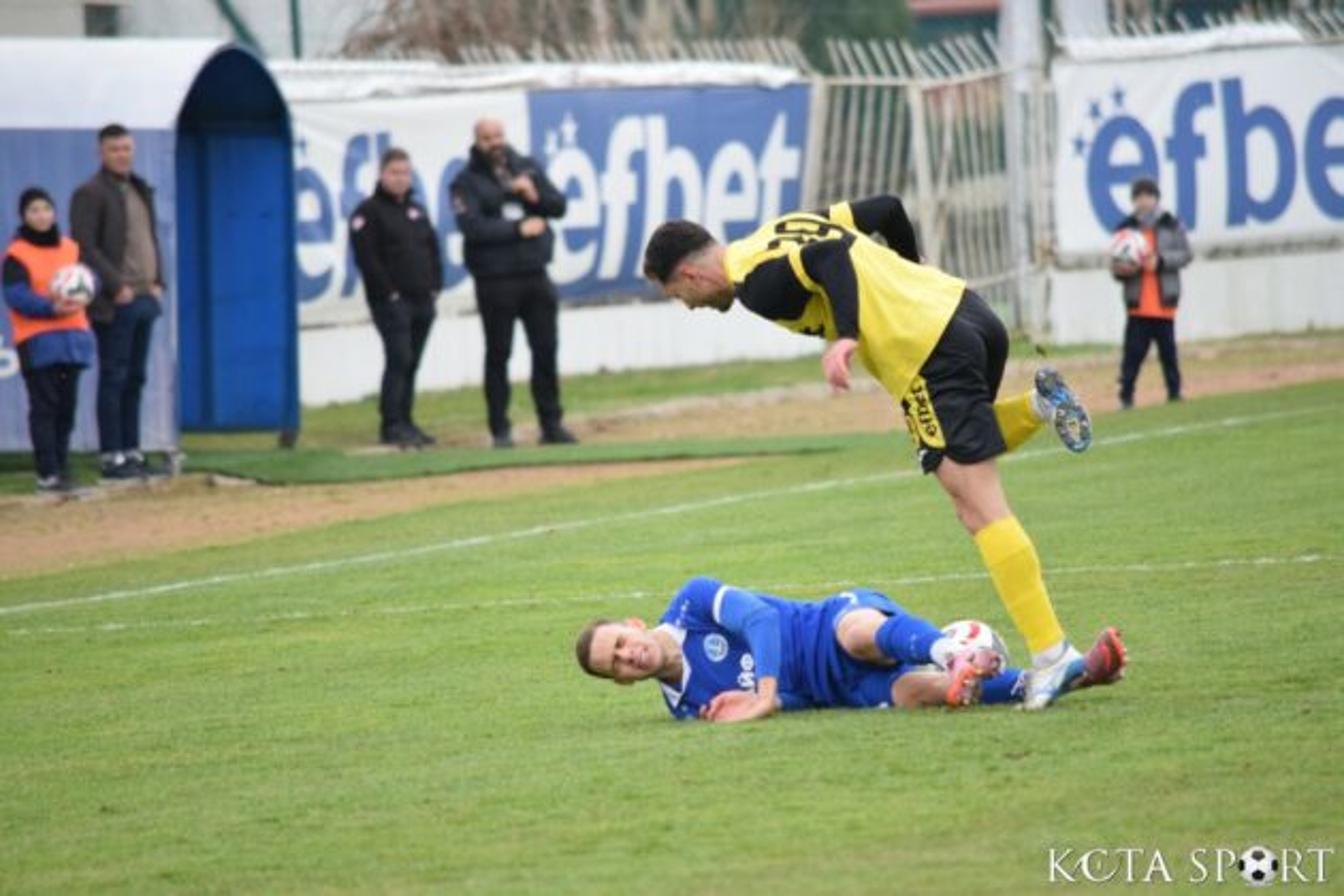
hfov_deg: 4.6
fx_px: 16799
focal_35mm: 450
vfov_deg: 3.1
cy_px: 448
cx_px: 672
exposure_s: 1/800
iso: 1600
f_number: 5.6
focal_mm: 300
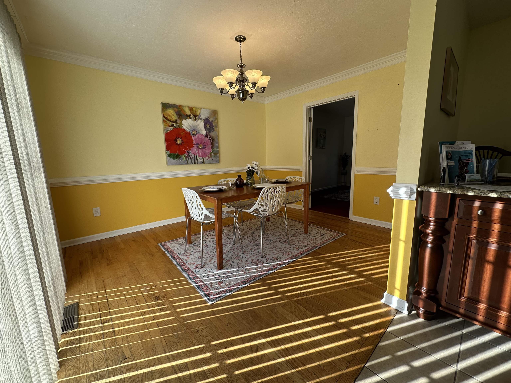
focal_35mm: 14
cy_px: 192
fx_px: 207
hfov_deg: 102.1
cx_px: 256
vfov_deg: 85.7
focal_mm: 2.22
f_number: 2.2
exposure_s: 1/247
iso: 40
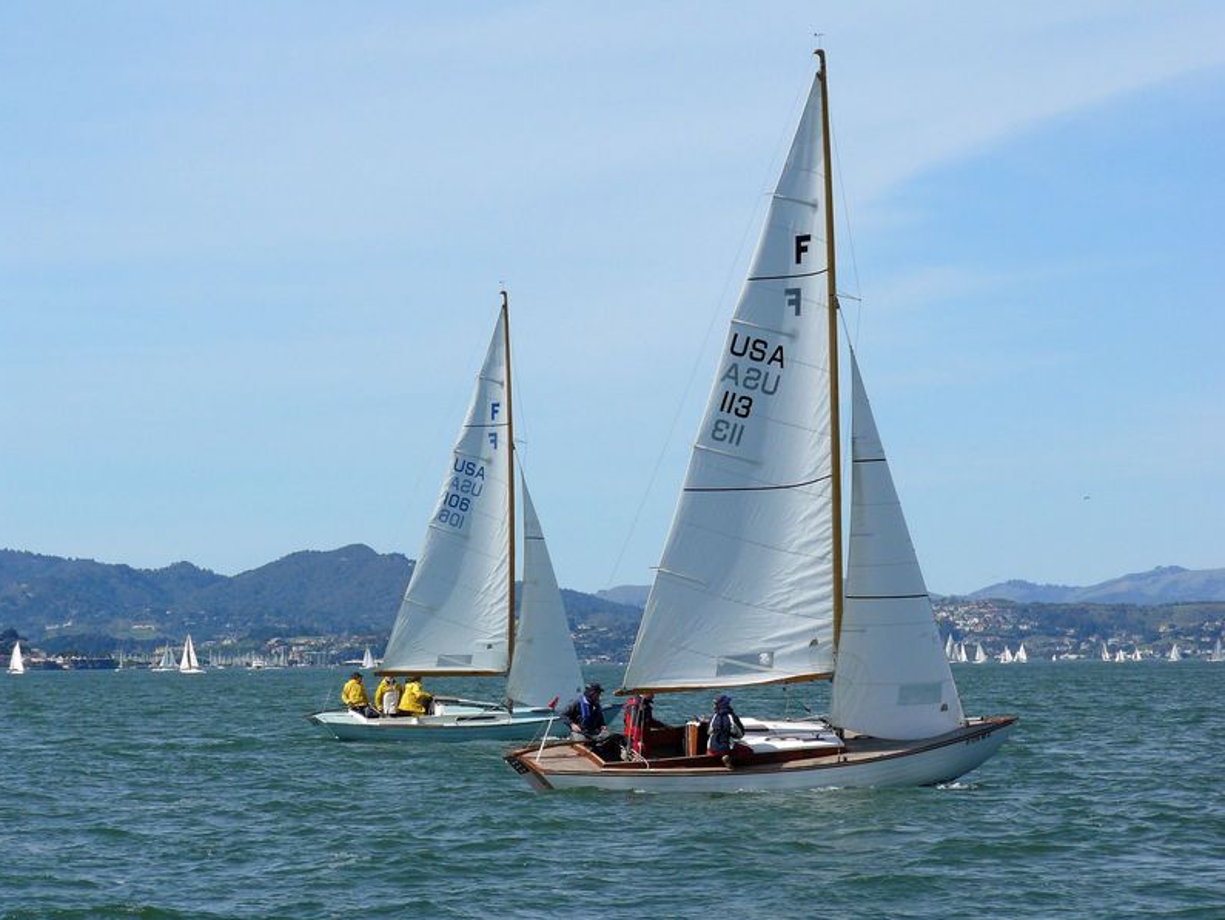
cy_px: 461
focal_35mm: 172
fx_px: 6090
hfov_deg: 11.5
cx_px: 610
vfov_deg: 8.6
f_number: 5
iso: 100
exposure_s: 1/800
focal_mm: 28.6
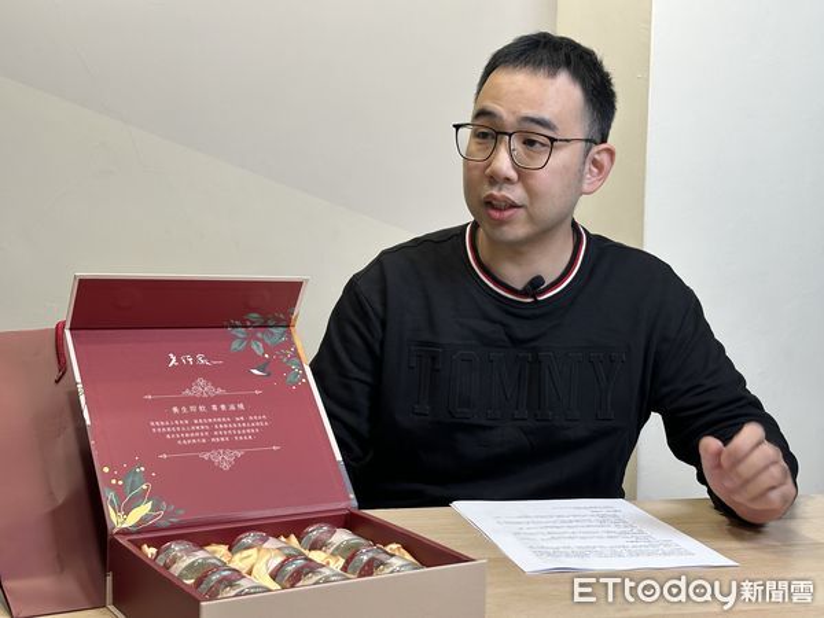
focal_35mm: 48
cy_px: 309
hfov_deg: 39.7
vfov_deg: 30.3
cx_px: 412
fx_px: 1143
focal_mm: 6.86
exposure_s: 1/60
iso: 64
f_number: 1.78
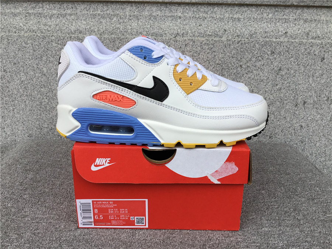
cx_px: 166
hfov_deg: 58.4
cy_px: 124
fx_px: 297
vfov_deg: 45.4
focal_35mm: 31
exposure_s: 1/100
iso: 32
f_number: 2.4
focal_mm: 3.3
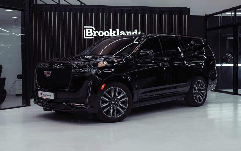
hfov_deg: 38.9
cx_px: 115
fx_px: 342
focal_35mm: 52
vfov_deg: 24.9
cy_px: 73
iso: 125
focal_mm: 35
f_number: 2
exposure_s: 1/320
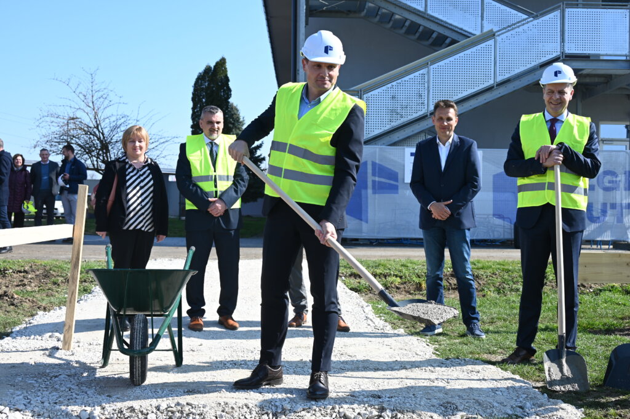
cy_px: 210
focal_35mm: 41
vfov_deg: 32.6
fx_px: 717
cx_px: 315
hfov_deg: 47.4
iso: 100
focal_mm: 41
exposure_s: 1/200
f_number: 7.1
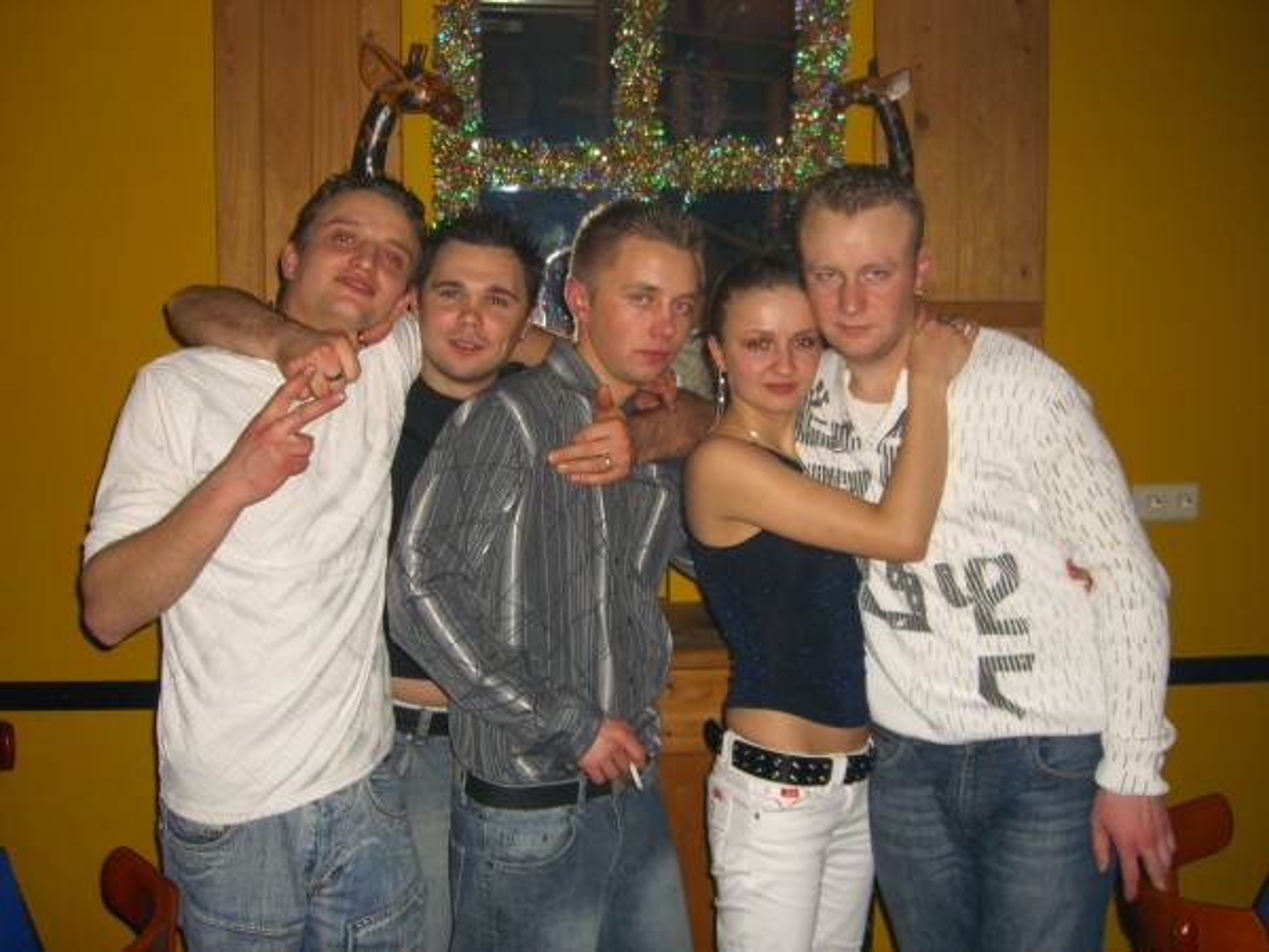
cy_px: 476
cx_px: 634
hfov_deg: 49.0
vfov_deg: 37.7
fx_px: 1393
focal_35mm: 38
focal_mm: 7.9
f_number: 2.8
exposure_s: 1/60
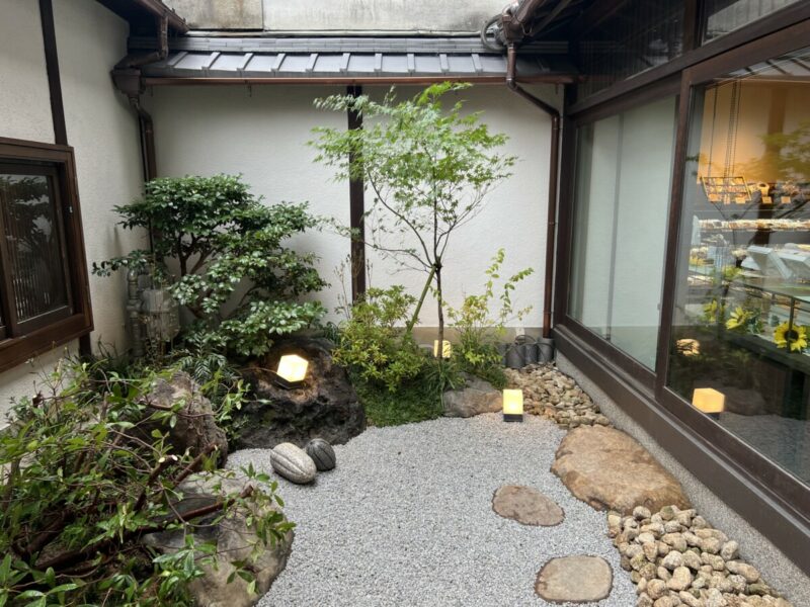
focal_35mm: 26
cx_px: 405
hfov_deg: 67.3
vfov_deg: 53.1
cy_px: 304
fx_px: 608
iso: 50
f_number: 1.5
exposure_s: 1/120
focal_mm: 5.7
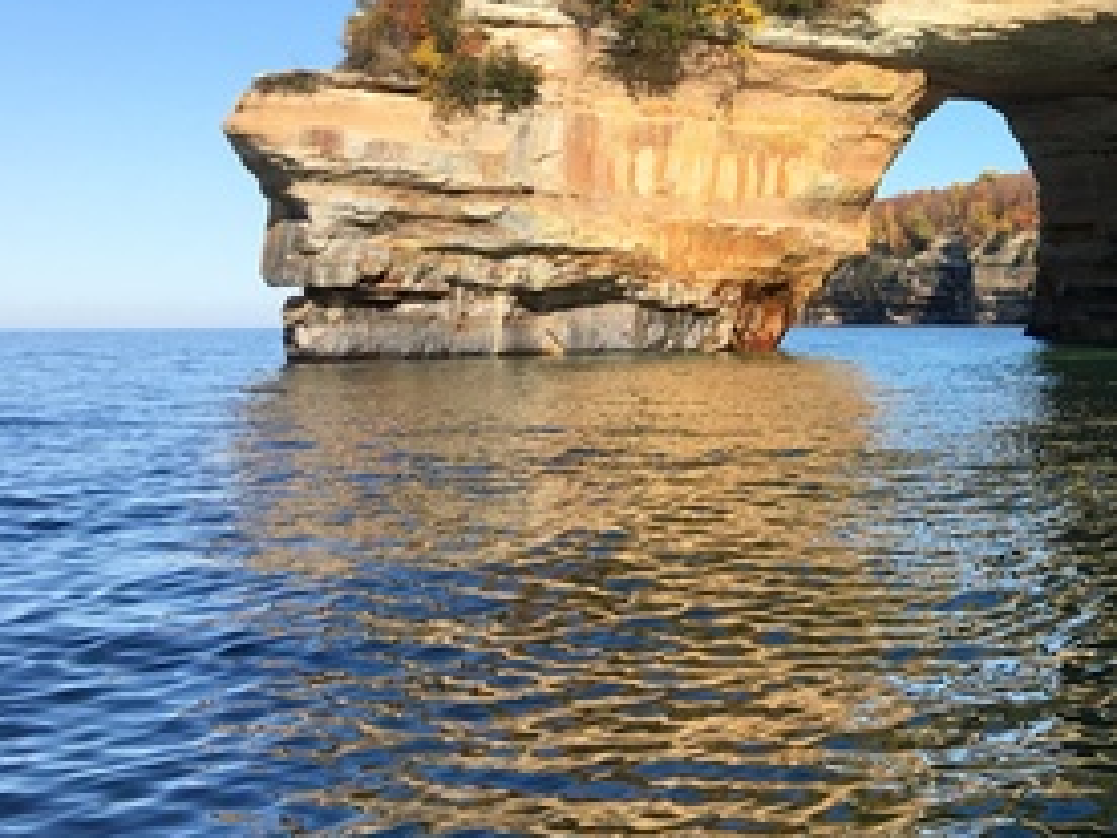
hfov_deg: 28.4
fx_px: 2033
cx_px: 1174
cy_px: -24
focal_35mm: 63
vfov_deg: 22.3
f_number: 2.2
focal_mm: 4.15
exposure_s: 1/1183
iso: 25
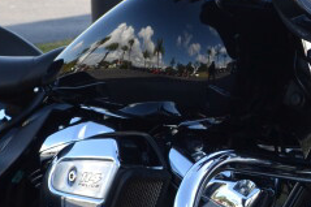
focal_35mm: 166
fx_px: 1433
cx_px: 220
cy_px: 158
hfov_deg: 12.4
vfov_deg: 8.2
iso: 100
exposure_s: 1/160
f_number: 6.3
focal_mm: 22
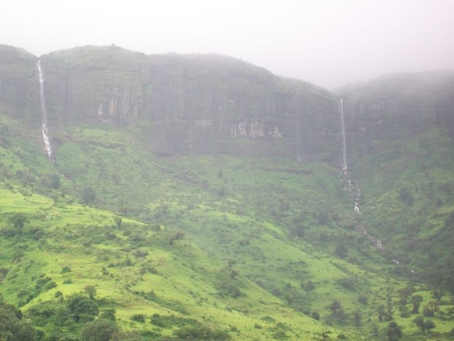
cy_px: 170
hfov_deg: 18.2
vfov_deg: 13.7
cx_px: 227
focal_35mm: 108
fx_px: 1417
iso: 145
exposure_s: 1/125
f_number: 4.8
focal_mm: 18
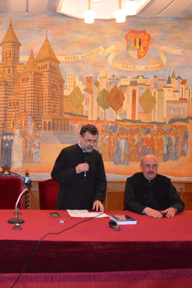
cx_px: 26
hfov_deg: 31.4
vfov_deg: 47.4
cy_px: 144
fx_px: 328
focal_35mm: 41
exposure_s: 1/60
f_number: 3.5
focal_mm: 18
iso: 800
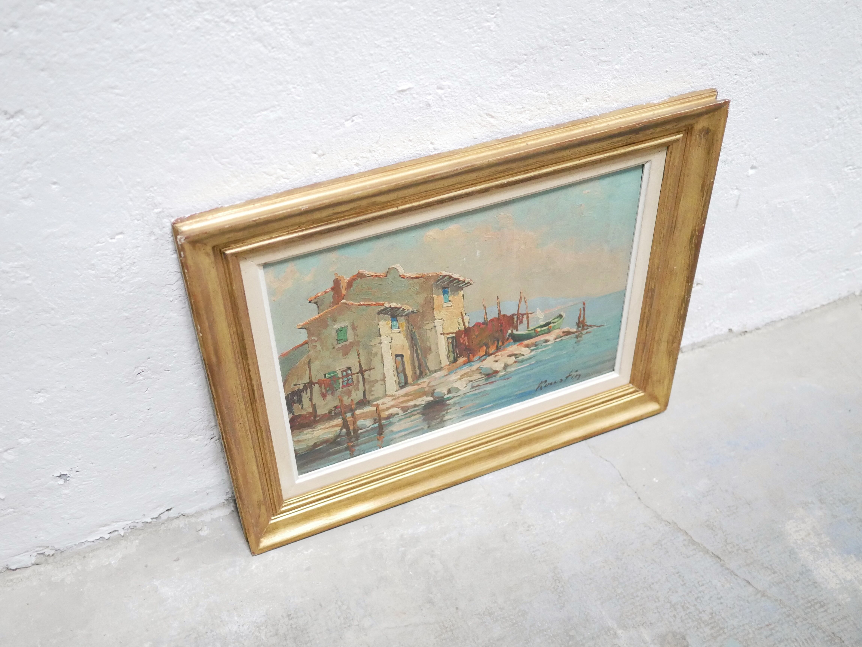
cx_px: 431
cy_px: 324
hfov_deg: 46.8
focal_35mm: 40
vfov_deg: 36.0
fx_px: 996
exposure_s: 1/60
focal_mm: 20
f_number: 1.7
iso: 3200
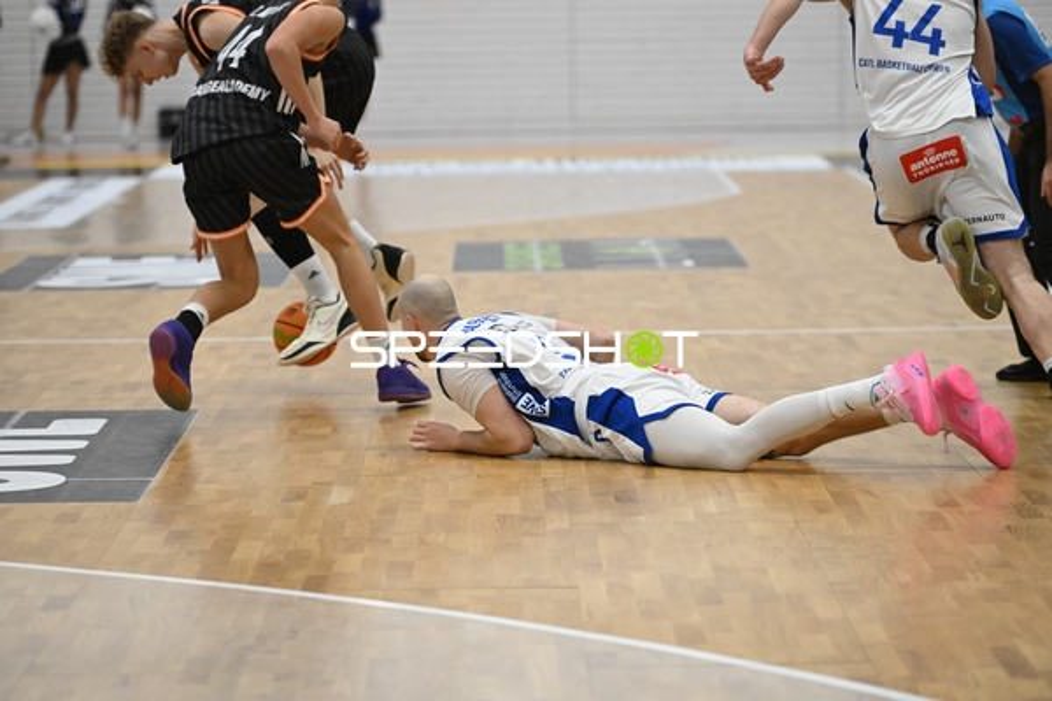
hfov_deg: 13.7
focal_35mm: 150
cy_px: 350
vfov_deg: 9.1
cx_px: 526
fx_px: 4383
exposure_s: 1/2000
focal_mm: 150
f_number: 2.8
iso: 7200
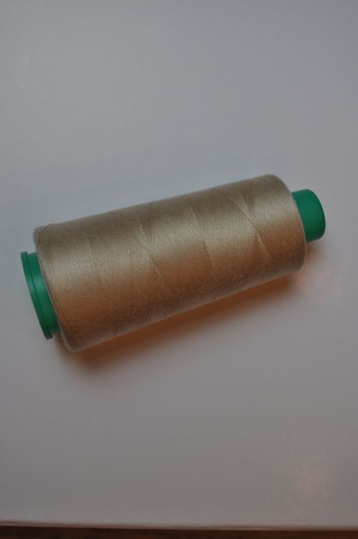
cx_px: 179
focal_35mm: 45
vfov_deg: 43.7
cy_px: 270
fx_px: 673
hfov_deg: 29.8
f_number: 5.6
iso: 360
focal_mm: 30
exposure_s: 1/125
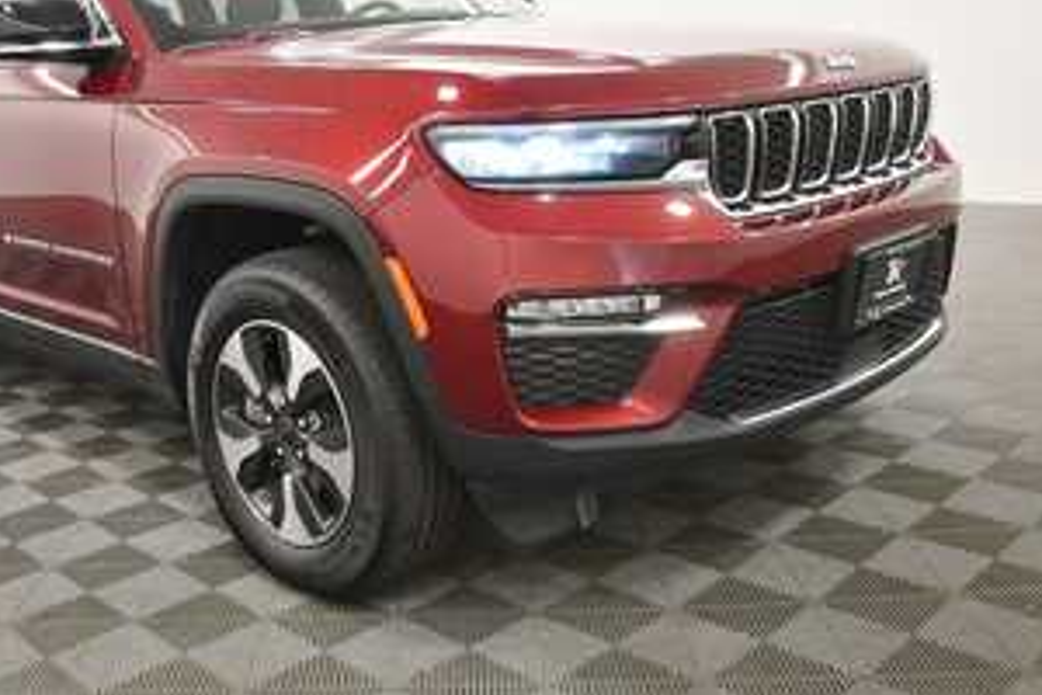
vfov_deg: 33.1
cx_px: 382
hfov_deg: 47.9
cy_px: 235
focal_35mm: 40
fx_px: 1158
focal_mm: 20
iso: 1600
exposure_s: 1/125
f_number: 5.6
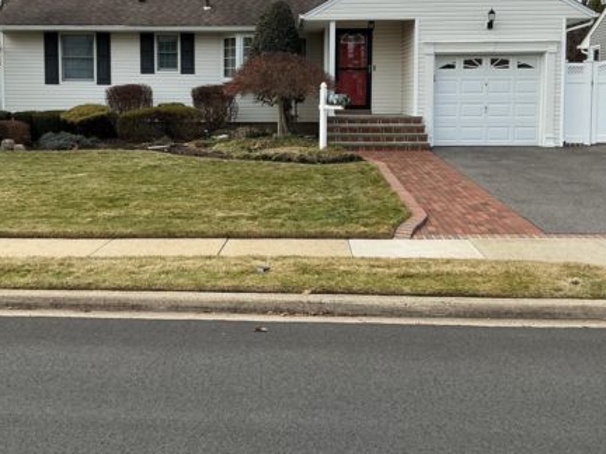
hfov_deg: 43.8
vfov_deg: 33.3
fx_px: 753
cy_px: 151
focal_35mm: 43
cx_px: 265
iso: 25
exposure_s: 1/627
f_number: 1.8
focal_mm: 3
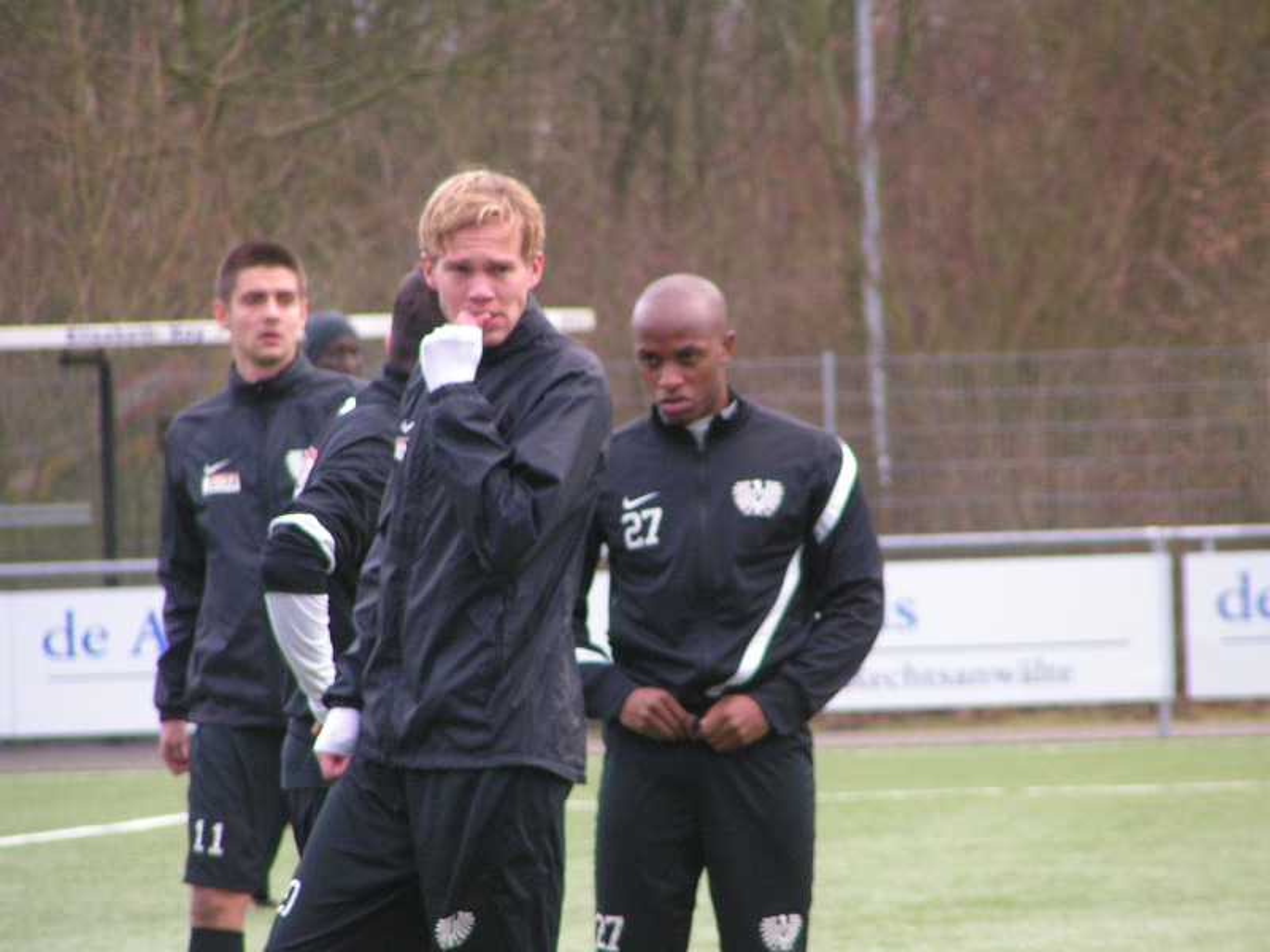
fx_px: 13942
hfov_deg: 5.2
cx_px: 635
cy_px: 476
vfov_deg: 3.9
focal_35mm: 380
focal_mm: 58
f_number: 3.5
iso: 200
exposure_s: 1/200
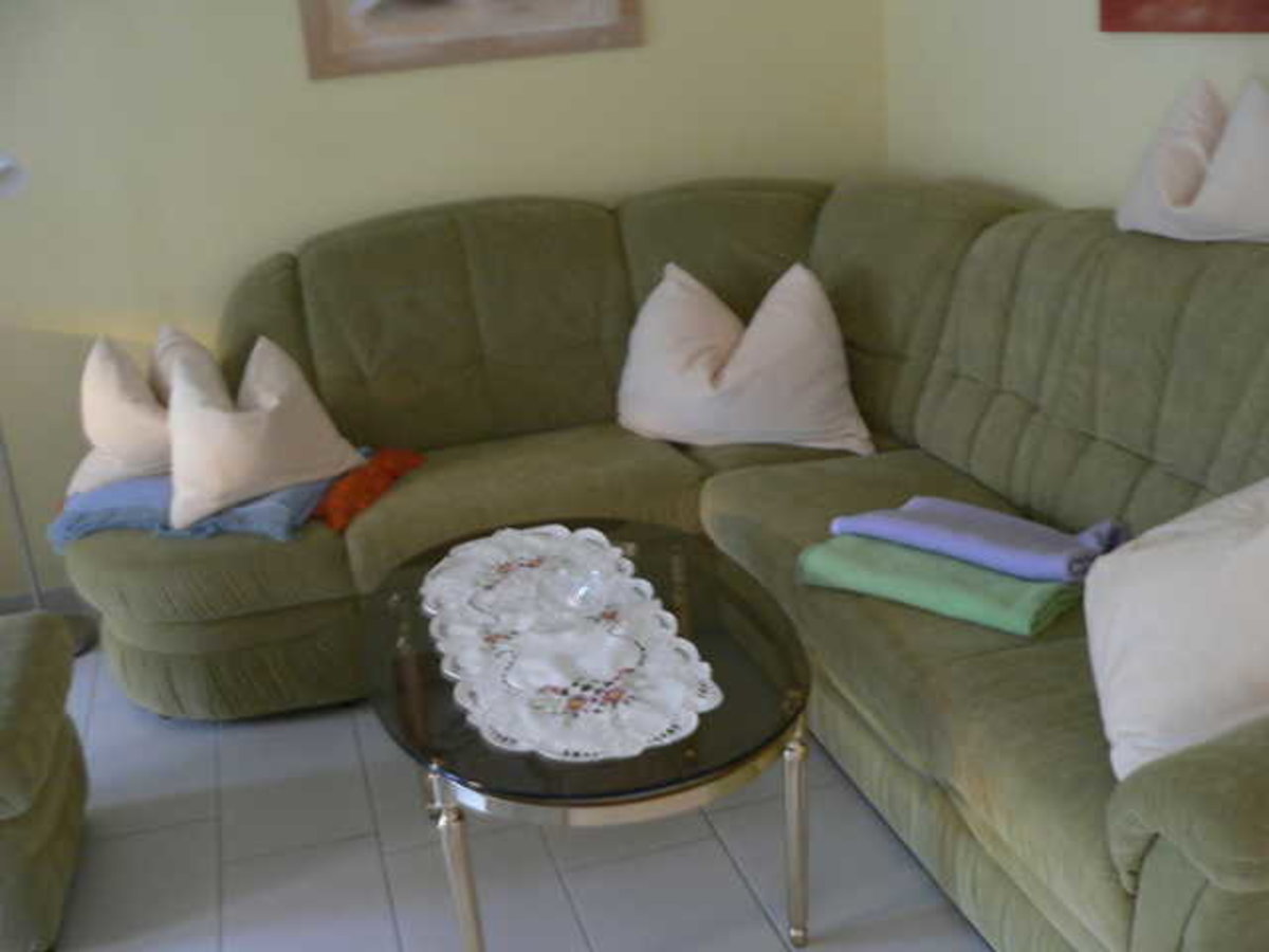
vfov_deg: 39.7
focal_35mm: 36
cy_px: 476
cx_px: 634
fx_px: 1320
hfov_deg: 51.4
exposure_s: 1/4
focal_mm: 6
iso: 200
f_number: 2.8
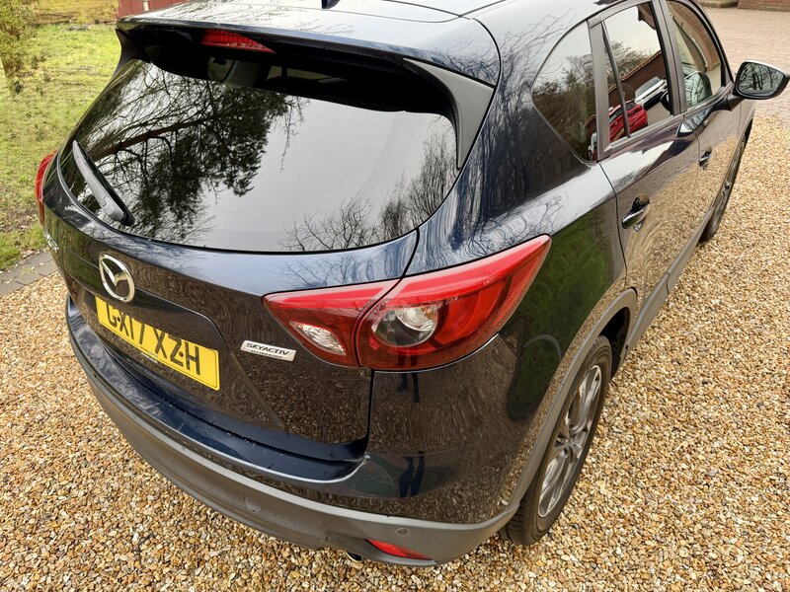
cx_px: 395
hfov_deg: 71.6
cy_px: 296
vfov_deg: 56.8
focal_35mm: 24
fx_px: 548
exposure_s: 1/121
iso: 125
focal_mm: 6.76
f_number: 1.78
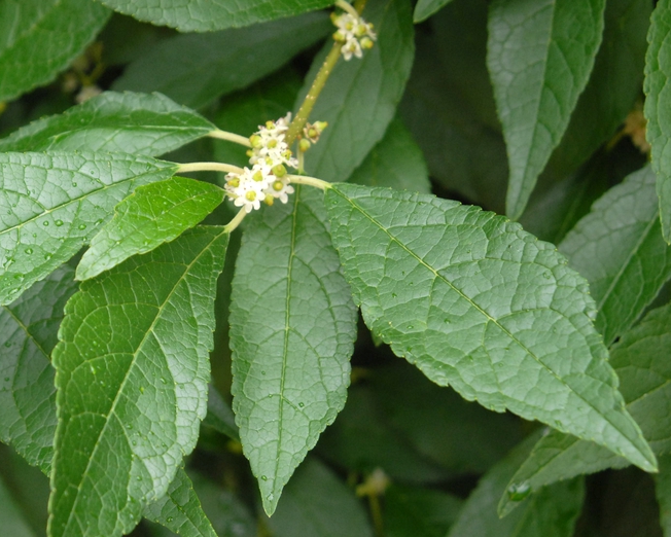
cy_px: 264
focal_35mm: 122
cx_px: 186
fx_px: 2418
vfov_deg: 12.7
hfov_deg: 15.7
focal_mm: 55
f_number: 6.3
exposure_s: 1/160
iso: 400
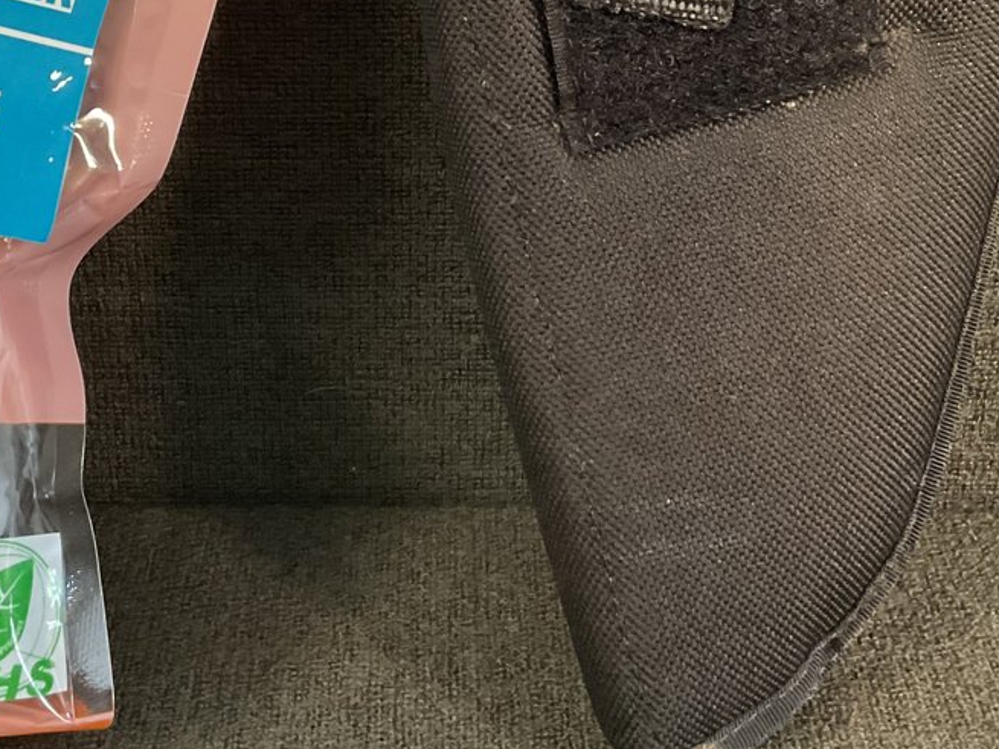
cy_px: 146
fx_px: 1933
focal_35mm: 67
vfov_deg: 21.6
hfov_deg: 29.0
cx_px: 477
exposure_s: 1/30
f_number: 1.8
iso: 250
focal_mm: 3
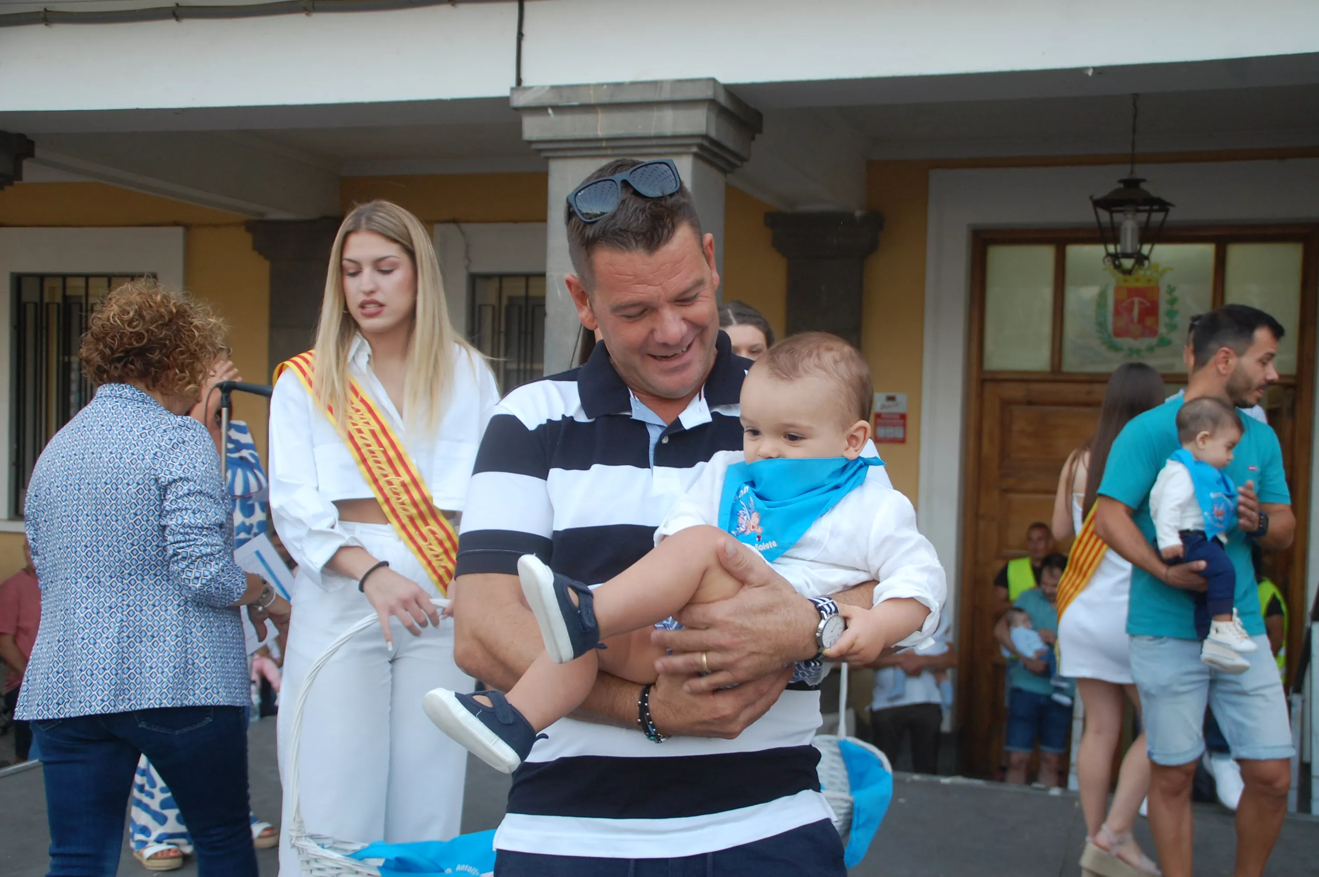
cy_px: 438
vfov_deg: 31.8
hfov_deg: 46.4
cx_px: 660
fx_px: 1537
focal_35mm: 42
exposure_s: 1/80
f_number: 4.5
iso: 400
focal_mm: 28
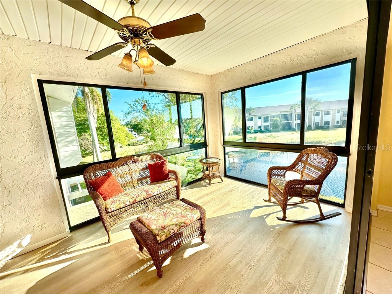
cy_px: 147
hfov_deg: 102.1
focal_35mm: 14
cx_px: 196
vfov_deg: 85.7
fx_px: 159
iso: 40
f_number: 2.2
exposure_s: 1/612
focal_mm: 2.22
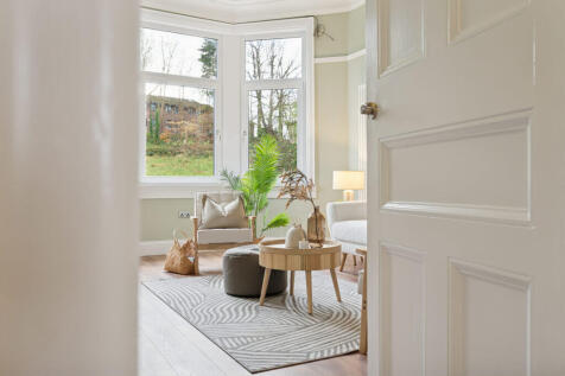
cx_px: 282
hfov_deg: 61.9
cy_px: 188
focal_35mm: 30
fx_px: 471
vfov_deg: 43.6
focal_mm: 20
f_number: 4
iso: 400
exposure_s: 1/30
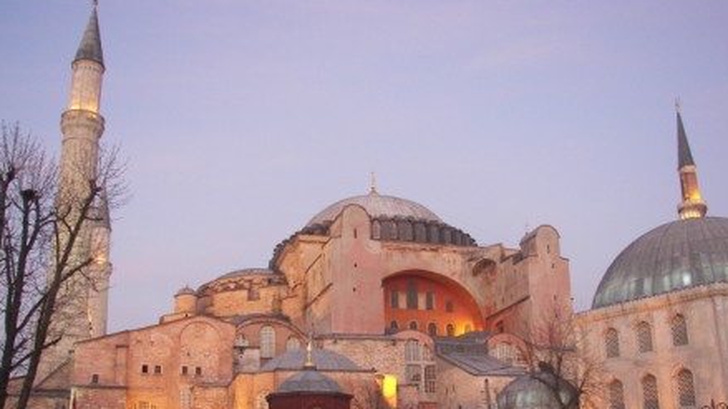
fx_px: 772
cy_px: 265
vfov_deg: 29.5
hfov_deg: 50.5
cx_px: 365
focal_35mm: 40
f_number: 2.8
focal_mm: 6
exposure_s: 1/10
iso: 100
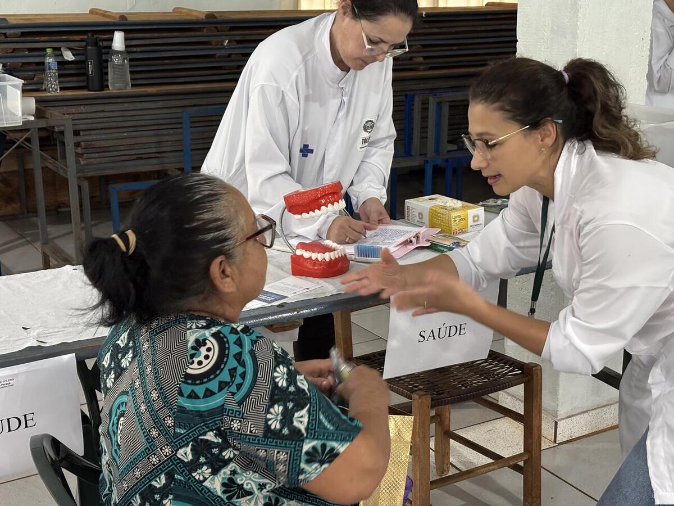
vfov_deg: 28.0
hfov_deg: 36.8
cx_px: 337
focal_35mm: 52
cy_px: 253
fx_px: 1012
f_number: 1.6
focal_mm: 5.96
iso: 320
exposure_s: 1/30
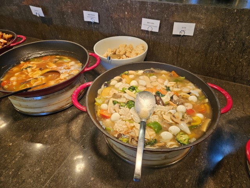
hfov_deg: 73.9
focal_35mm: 23
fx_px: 166
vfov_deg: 58.9
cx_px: 125
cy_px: 94
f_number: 1.8
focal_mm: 5.4
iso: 40
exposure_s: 1/120
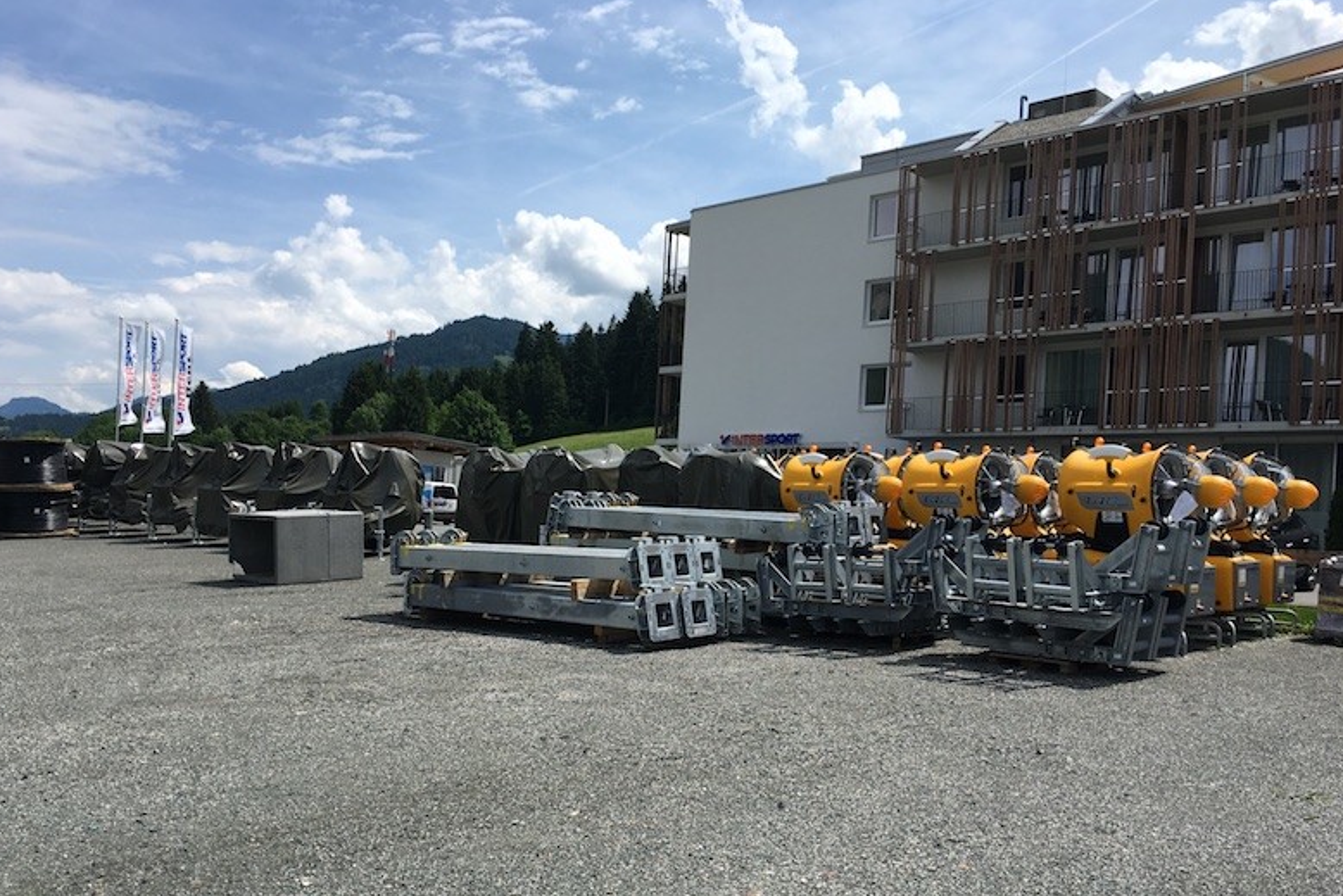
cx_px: 663
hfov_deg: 60.3
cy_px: 504
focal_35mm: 31
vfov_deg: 42.3
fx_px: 1157
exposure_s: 1/2481
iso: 25
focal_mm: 4.15
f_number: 2.2
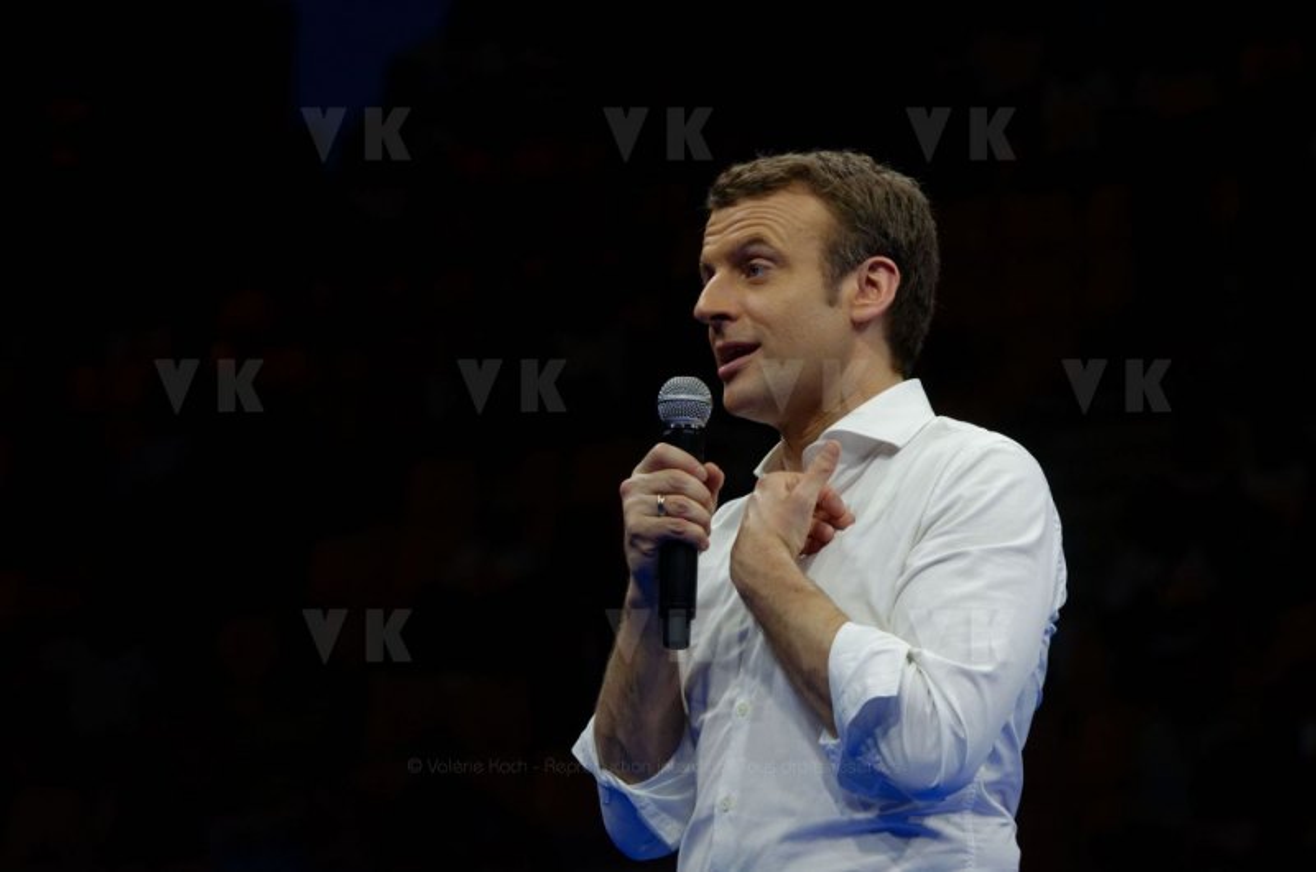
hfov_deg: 8.6
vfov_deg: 5.7
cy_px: 436
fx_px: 8756
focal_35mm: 240
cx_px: 658
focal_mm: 160
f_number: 5.6
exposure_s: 1/100
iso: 1000
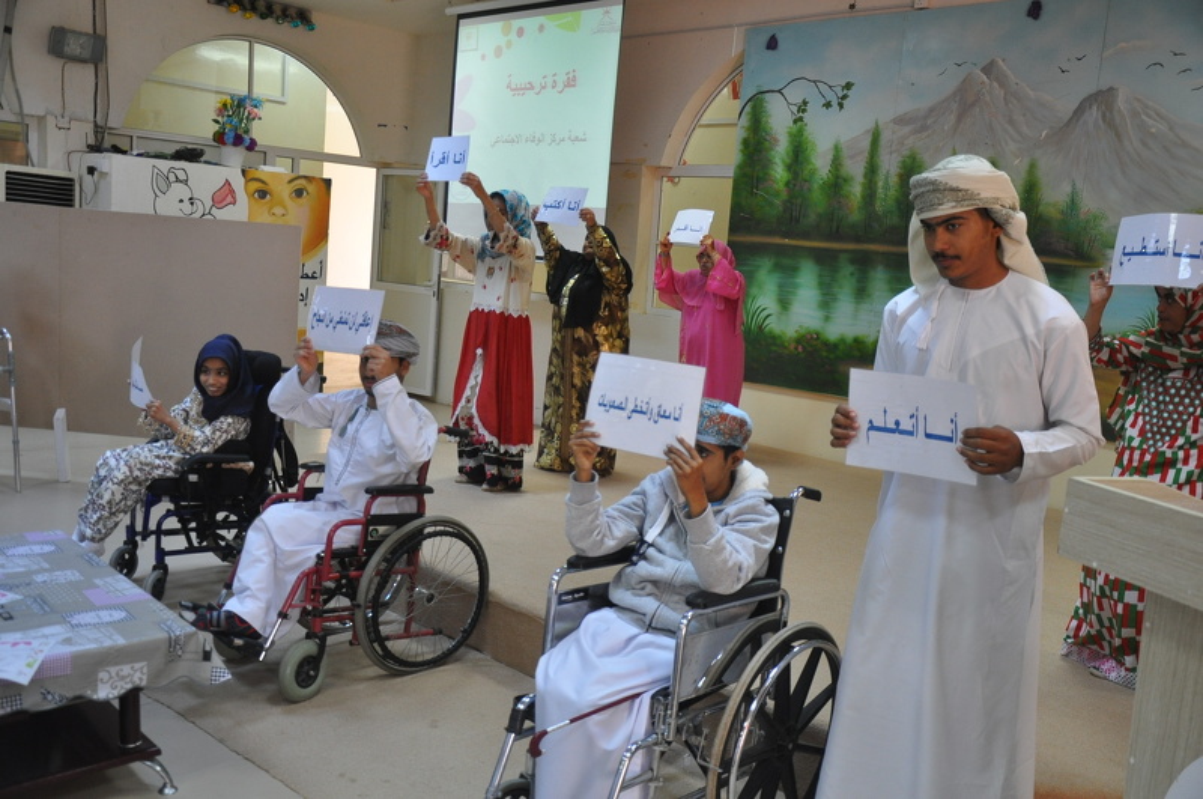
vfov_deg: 41.6
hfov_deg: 59.6
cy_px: 400
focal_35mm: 32
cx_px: 602
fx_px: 1051
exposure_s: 1/60
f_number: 4
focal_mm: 21
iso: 800
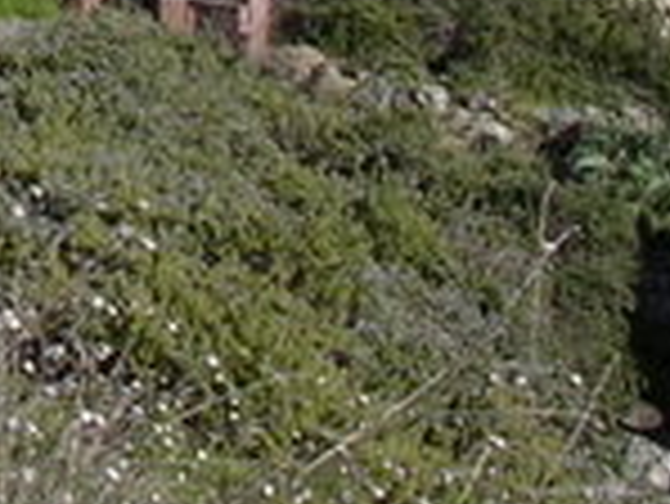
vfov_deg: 6.9
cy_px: -702
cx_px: -661
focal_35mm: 204
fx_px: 3952
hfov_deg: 9.1
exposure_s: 1/351
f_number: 5.6
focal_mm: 5.8
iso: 100
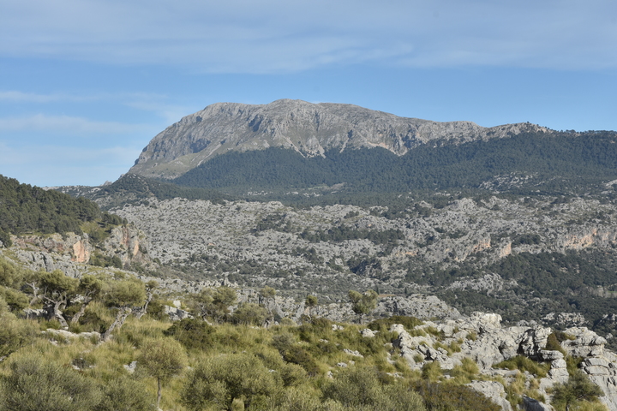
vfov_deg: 20.2
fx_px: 1157
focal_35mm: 68
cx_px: 308
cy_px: 206
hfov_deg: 29.9
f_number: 11
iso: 200
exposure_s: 1/500
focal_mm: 45
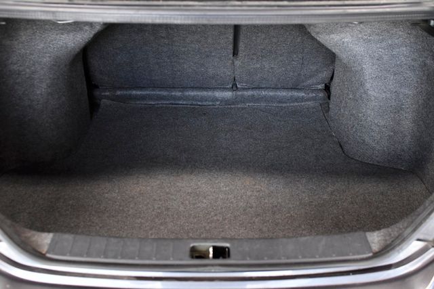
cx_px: 217
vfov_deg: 36.9
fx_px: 434
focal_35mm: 36
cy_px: 144
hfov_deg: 53.1
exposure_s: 1/320
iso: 1600
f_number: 3.5
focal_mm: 24
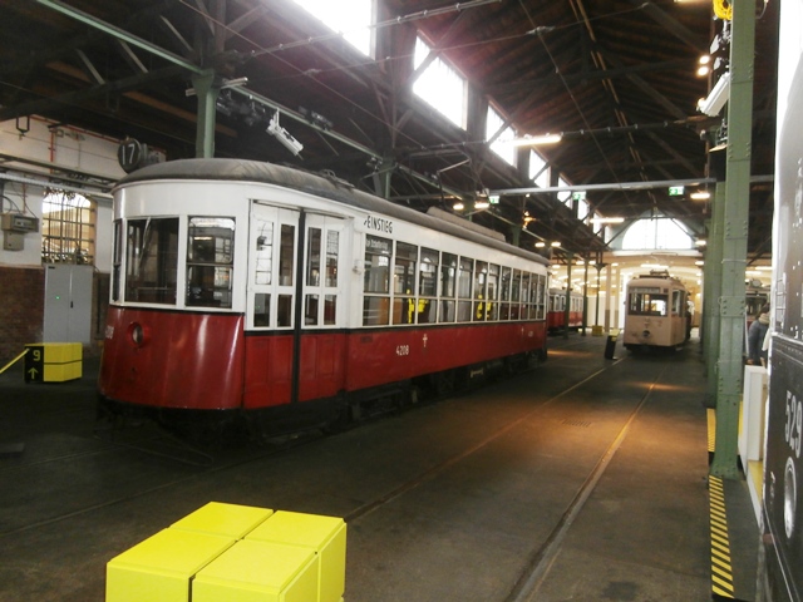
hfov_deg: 71.6
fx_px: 557
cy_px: 301
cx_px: 402
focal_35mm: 24
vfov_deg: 56.8
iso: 250
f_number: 3
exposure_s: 1/30
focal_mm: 4.2
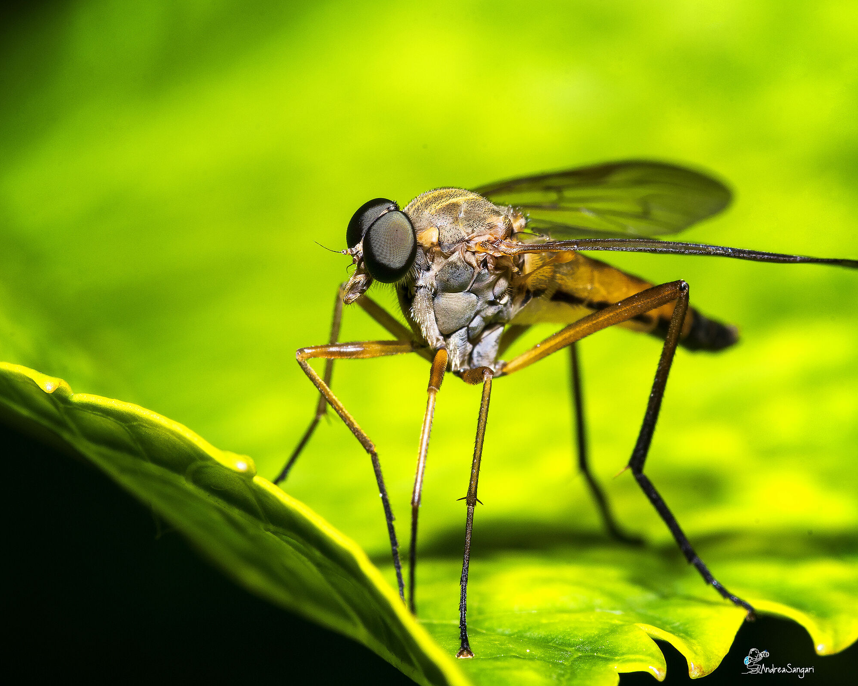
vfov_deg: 8.7
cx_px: 472
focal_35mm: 179
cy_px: 341
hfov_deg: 10.8
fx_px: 4534
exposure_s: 1/60
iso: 320
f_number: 22
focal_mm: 105
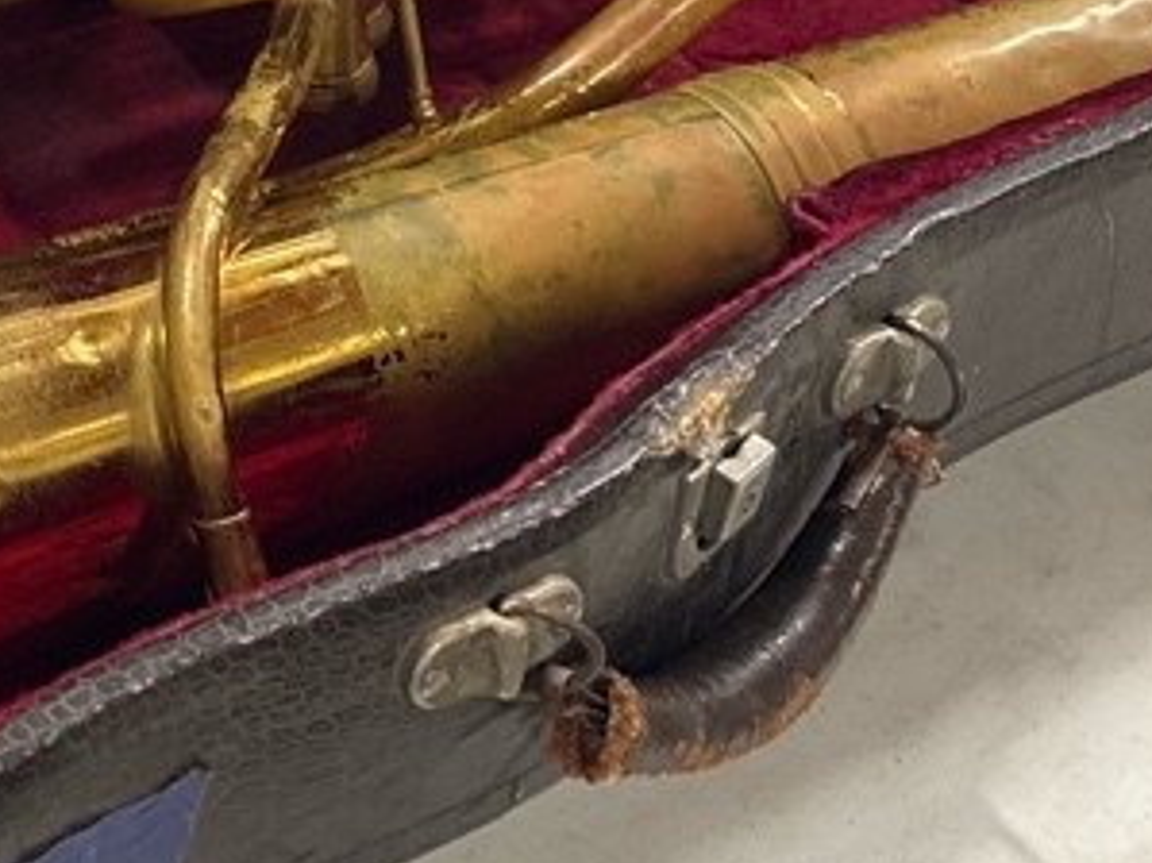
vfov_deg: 15.7
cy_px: -285
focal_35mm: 89
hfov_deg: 20.4
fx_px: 2961
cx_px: -274
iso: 800
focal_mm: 5.96
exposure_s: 1/30
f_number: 1.6
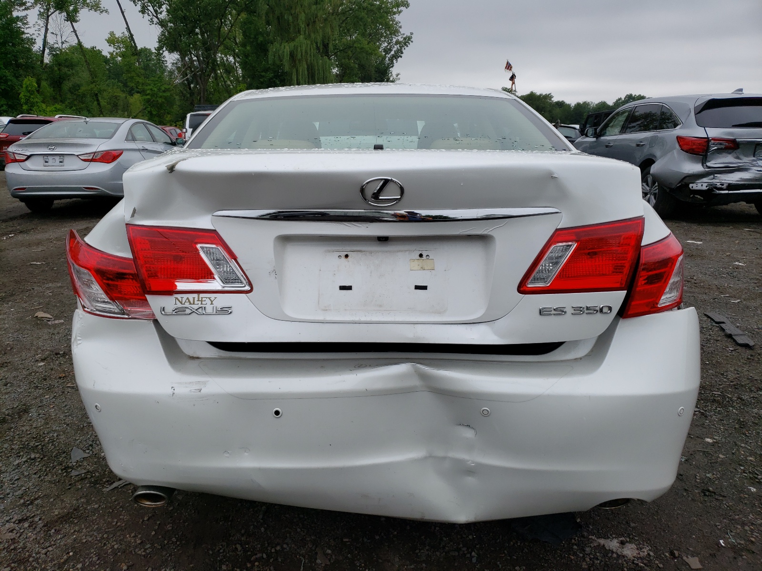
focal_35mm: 26
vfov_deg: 53.1
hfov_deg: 67.3
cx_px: 381
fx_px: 572
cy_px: 286
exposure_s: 1/2000
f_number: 1.5
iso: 50
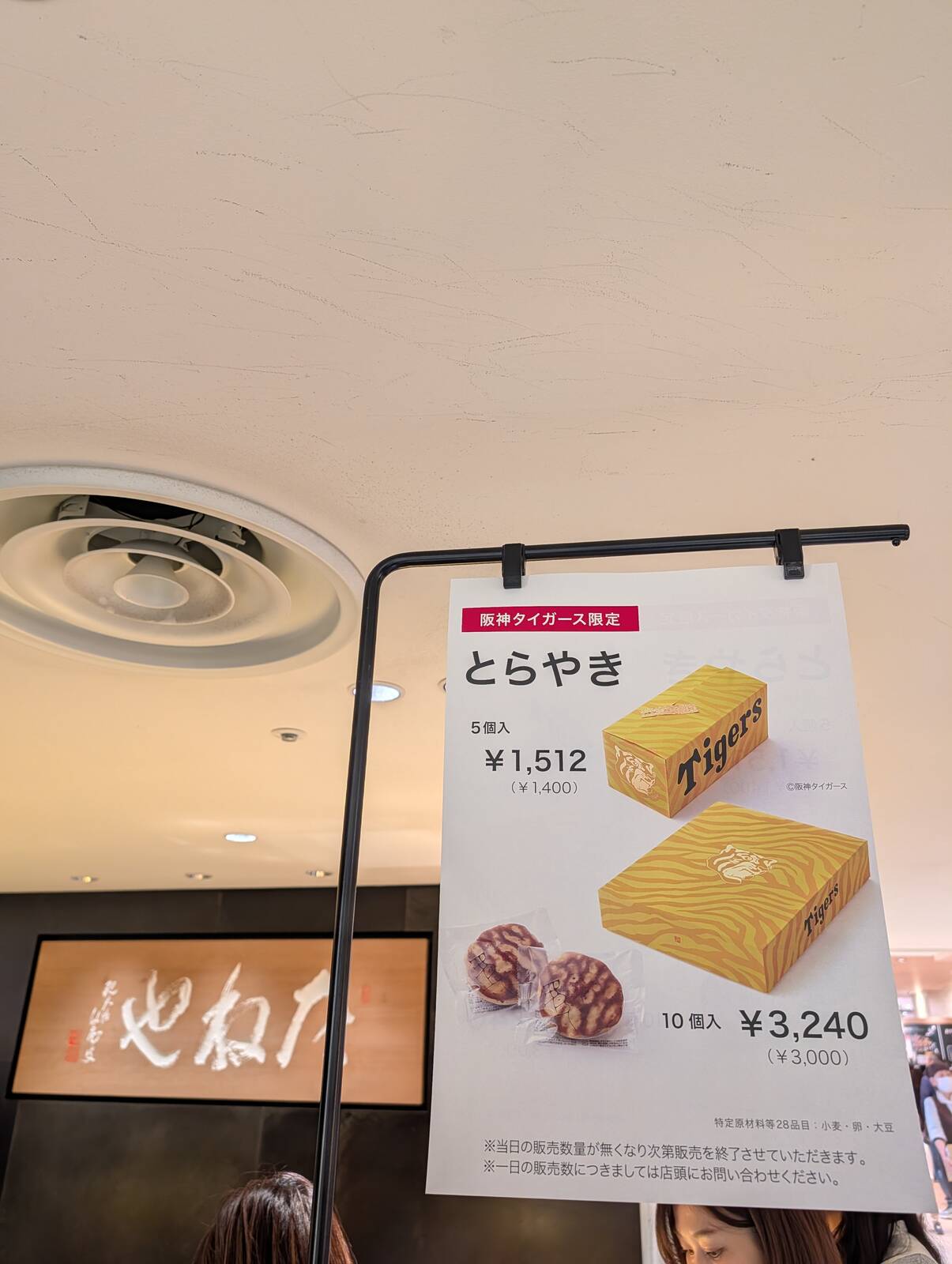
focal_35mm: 24
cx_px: 476
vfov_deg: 71.5
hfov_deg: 56.9
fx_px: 878
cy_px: 632
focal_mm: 6.9
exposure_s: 1/120
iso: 44
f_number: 1.68
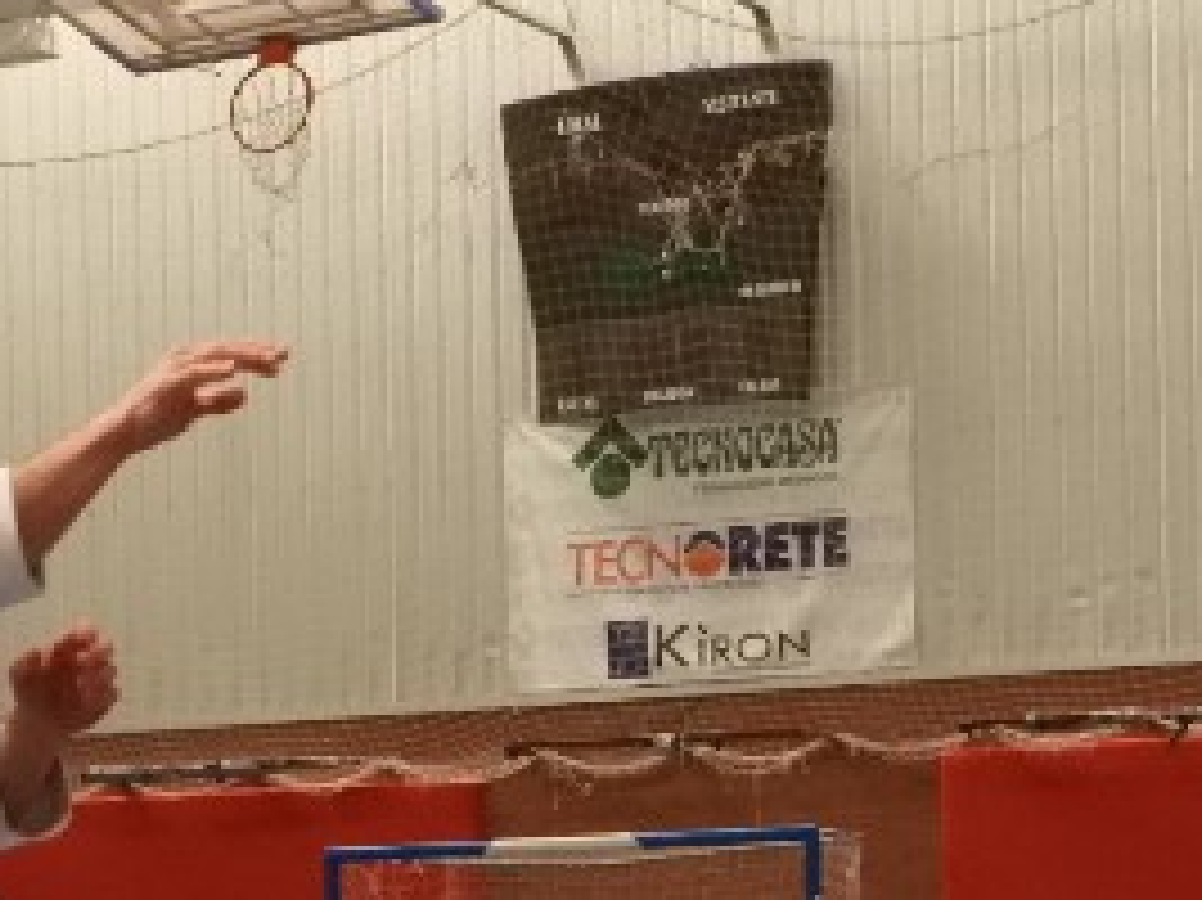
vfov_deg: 11.1
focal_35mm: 132
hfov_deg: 14.9
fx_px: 4581
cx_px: 378
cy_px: 1026
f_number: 6.3
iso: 1600
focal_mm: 9.9
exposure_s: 1/160
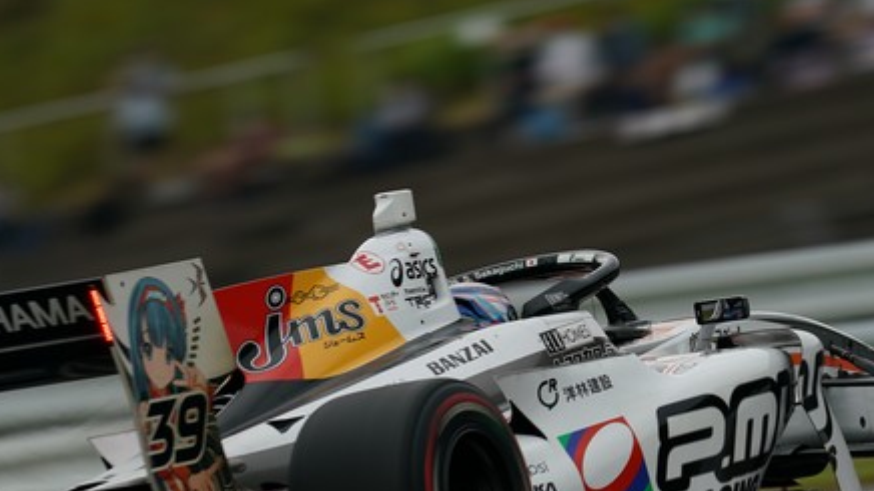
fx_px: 24073
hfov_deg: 2.1
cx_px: 549
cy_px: 279
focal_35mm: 1039
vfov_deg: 1.2
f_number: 8
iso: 200
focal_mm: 600
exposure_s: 1/250
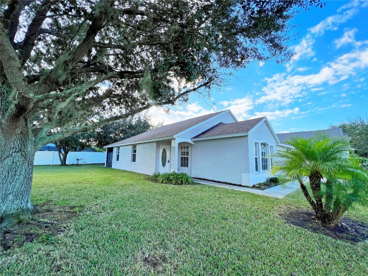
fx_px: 138
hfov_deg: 106.2
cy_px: 138
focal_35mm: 13
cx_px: 184
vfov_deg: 89.9
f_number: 1.8
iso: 32
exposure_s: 1/919
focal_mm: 1.57
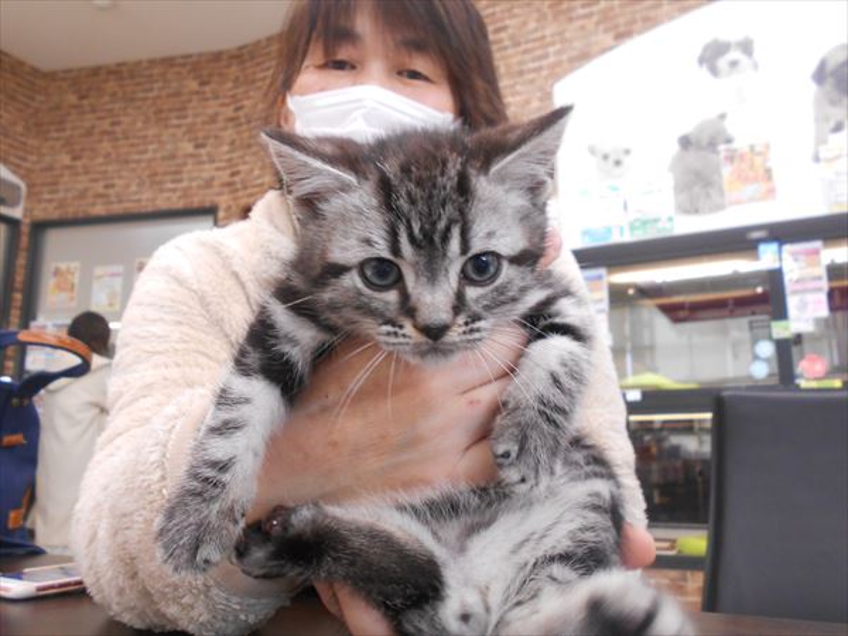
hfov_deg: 60.0
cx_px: 424
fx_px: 735
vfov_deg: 46.8
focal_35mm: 30
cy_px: 318
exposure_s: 1/30
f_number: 3.4
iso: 220
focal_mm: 5.1
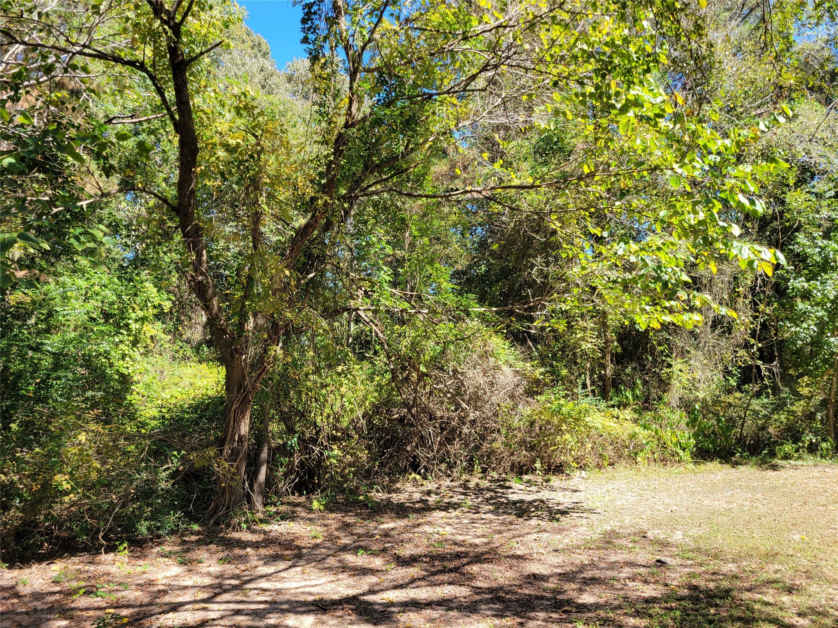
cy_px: 314
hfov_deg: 67.3
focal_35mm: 26
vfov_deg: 53.1
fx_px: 629
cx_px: 419
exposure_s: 1/522
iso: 40
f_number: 1.8
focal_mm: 5.4
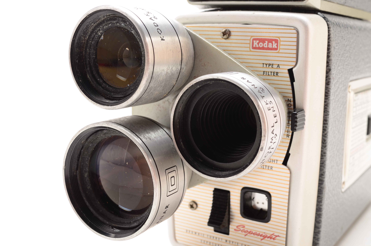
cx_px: 186
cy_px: 123
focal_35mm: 52
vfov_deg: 25.6
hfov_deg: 37.9
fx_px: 540
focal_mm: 35
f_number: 16
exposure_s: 1/160
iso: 100
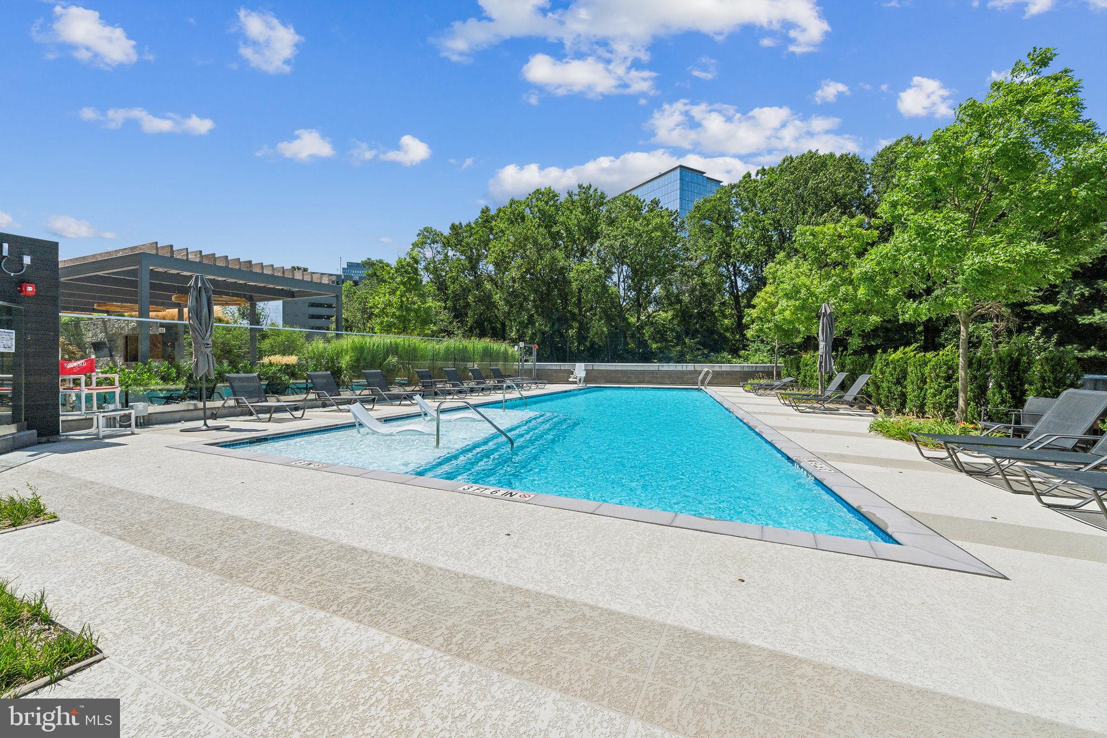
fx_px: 430
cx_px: 554
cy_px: 369
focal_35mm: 14
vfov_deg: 81.2
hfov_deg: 104.3
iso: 400
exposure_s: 1/1250
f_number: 11
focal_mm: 14
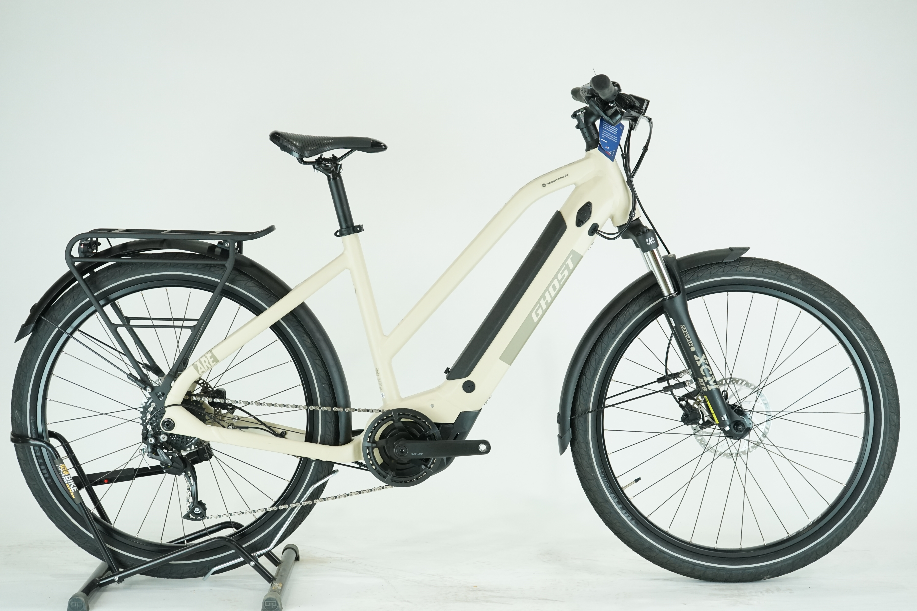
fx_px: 1477
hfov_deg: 34.5
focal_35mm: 58
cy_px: 306
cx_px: 458
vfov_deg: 23.4
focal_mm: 58
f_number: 5.6
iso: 1600
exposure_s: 1/200
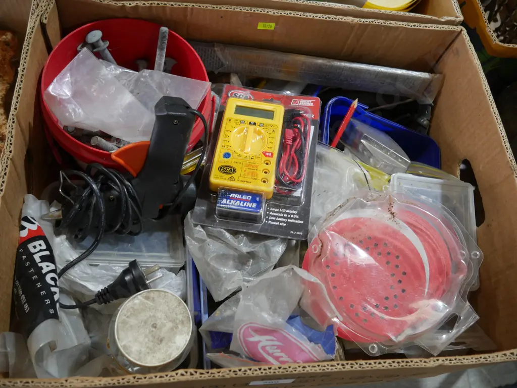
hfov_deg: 63.4
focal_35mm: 28
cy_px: 194
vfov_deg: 49.8
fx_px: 418
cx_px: 258
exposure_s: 1/60
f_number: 3.5
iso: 400
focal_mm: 14
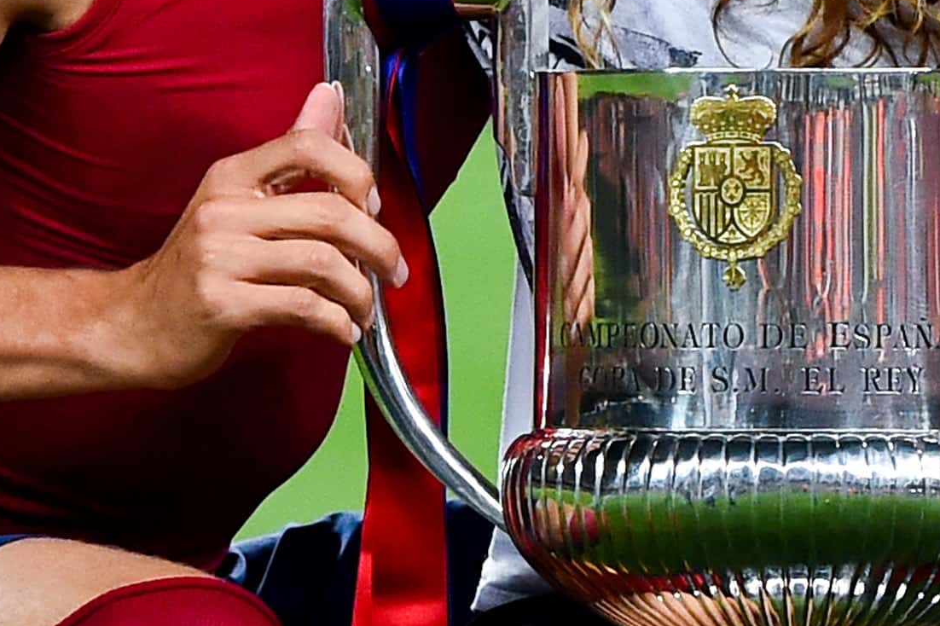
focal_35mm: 490
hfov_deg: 4.2
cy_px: -89
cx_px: 505
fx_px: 12790
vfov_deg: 2.8
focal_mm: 180
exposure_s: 1/1000
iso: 2500
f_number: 3.5
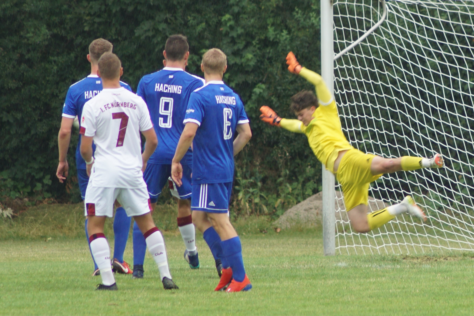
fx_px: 3160
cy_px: 158
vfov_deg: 5.7
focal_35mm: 240
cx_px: 237
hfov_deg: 8.6
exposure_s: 1/250
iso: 200
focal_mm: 160
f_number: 4.5
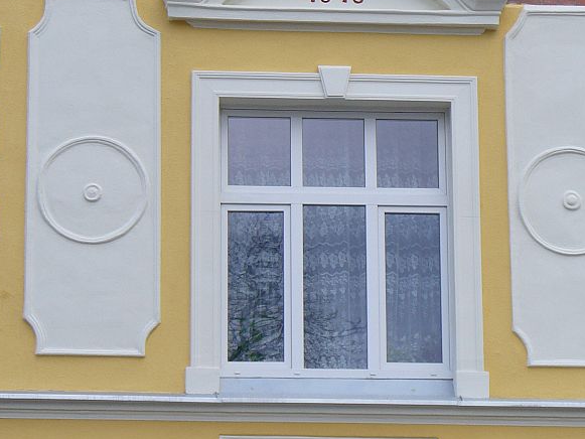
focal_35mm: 168
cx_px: 379
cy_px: 141
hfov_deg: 11.8
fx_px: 2840
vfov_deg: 8.8
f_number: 3.5
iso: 80
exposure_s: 1/100
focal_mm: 16.1
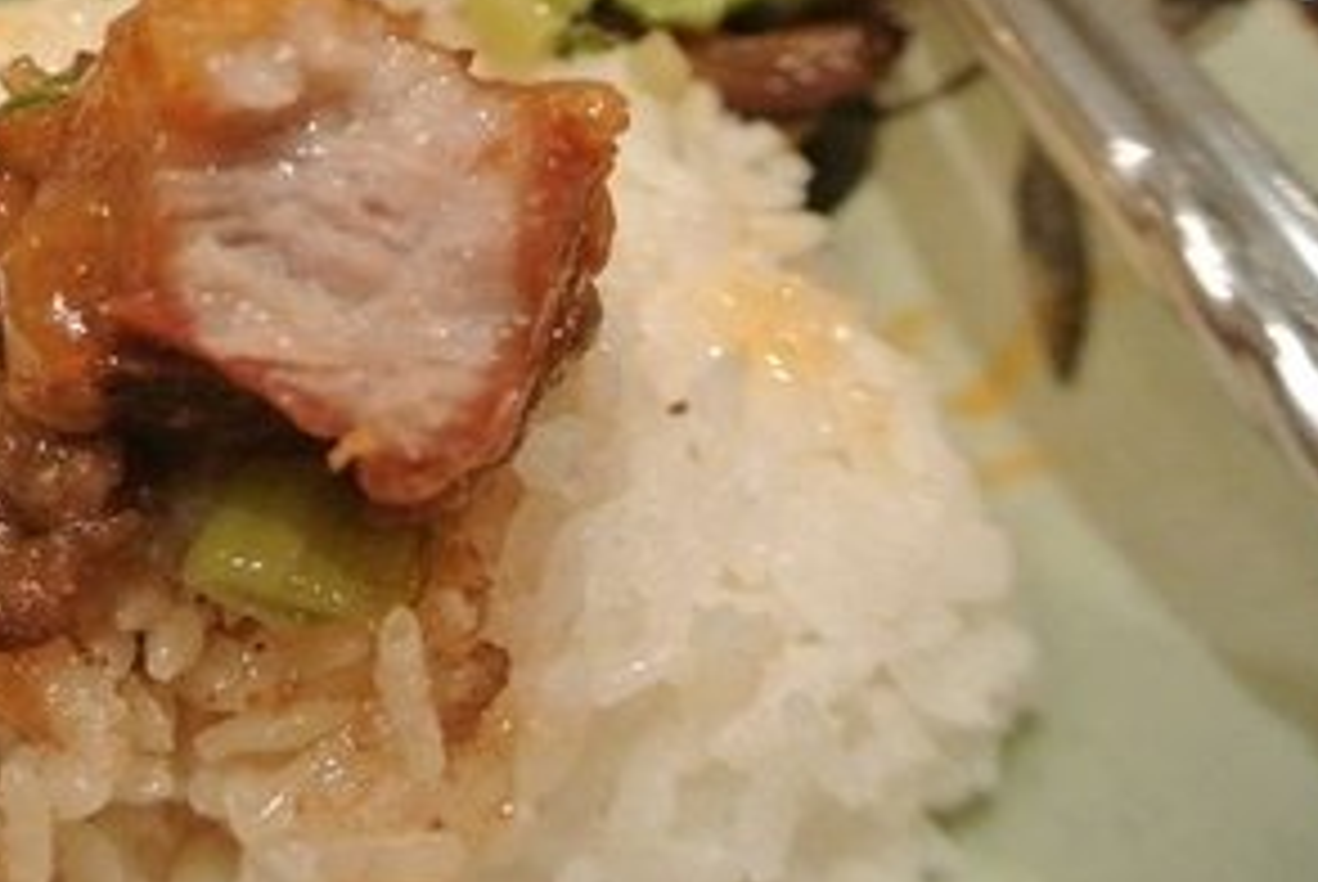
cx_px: 270
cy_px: 140
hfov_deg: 41.0
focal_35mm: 46
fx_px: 1686
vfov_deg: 28.5
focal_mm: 10
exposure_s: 1/80
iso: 3200
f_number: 3.5
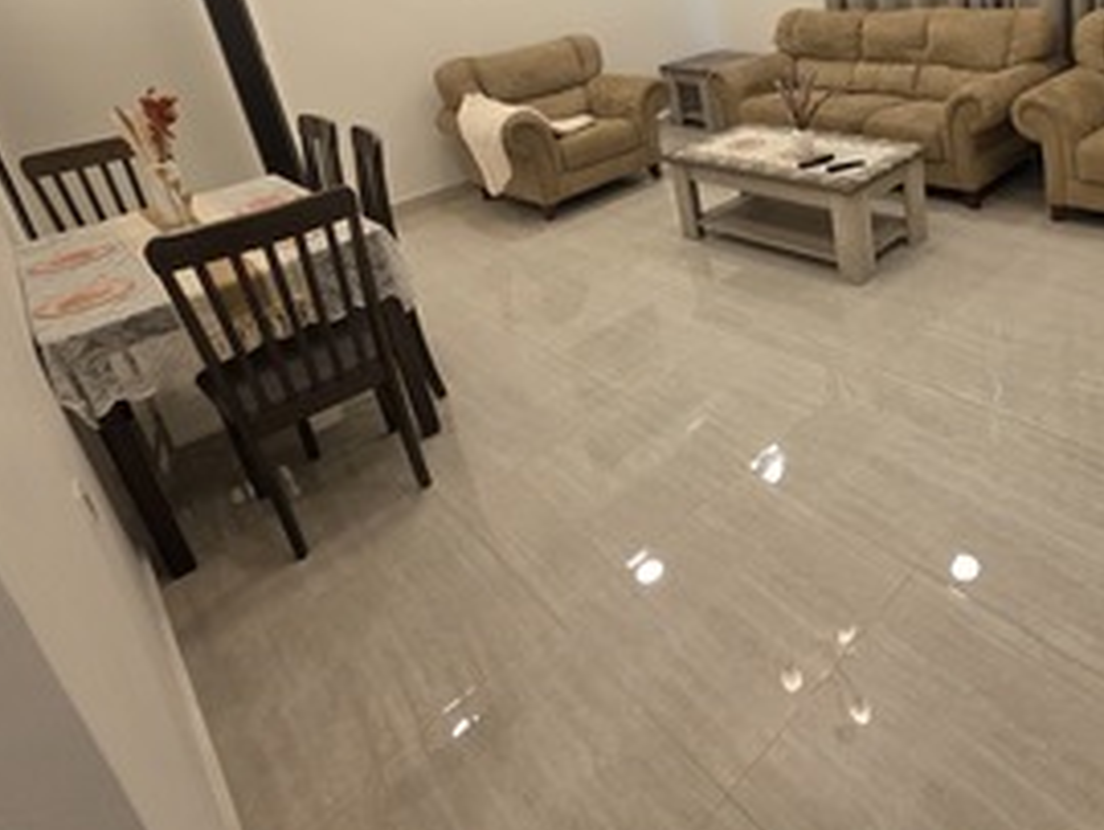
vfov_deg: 56.3
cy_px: 153
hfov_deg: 70.9
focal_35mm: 22
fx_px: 702
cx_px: 836
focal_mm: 2.2
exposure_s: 1/100
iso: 250
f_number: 1.9
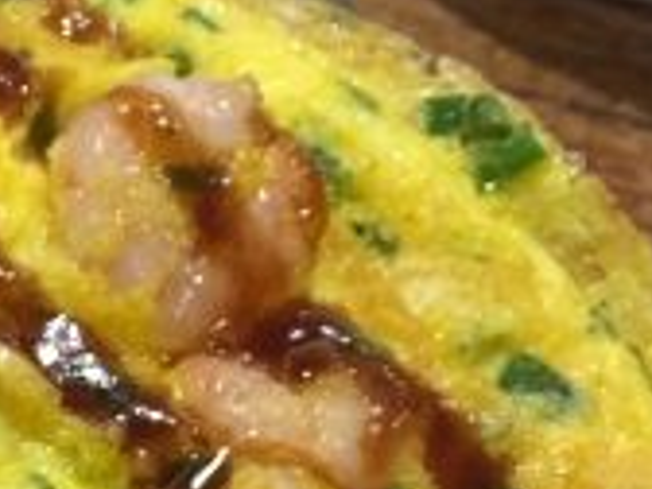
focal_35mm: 121
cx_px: -520
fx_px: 2279
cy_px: 949
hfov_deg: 14.4
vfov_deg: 11.2
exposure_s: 1/33
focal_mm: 4.15
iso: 64
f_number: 2.2
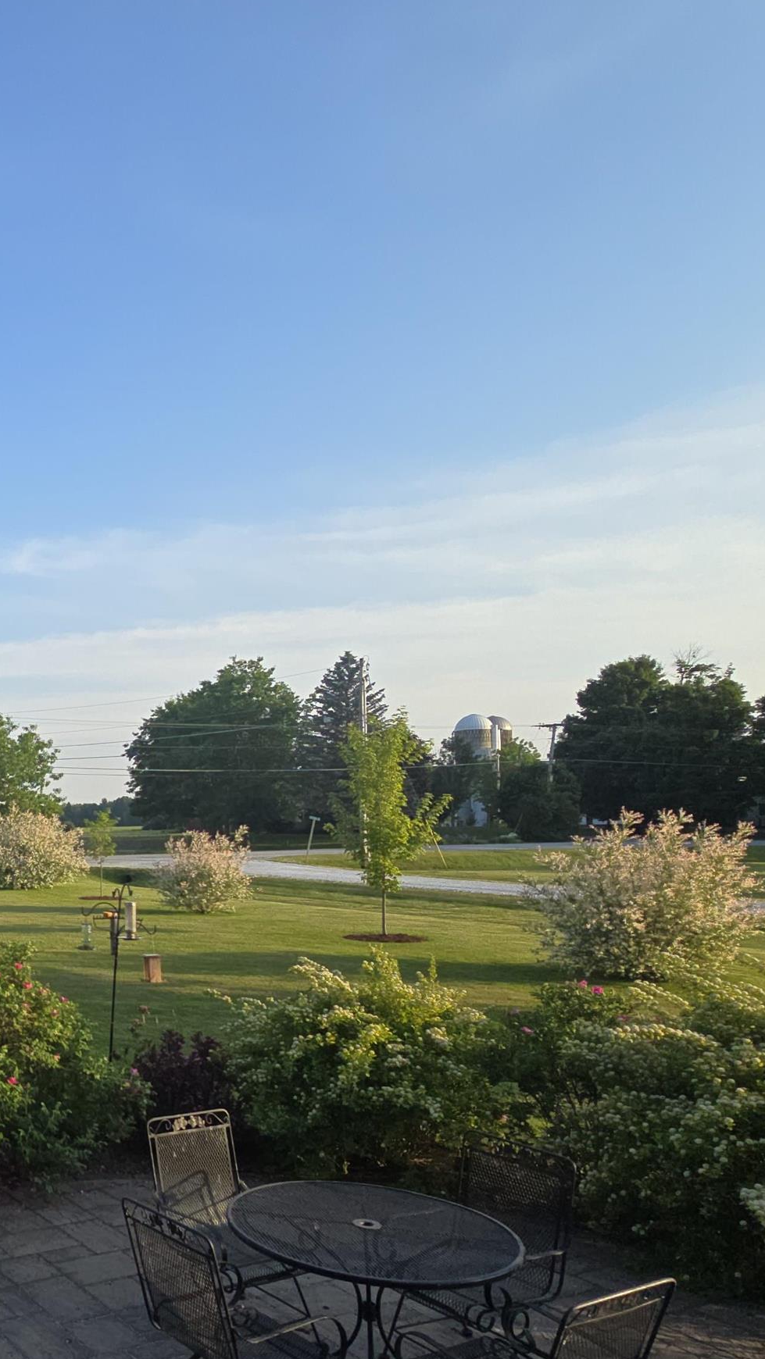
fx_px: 901
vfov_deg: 72.9
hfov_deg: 37.4
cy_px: 844
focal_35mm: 25
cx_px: -103
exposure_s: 1/914
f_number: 2.2
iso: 50
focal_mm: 2.2
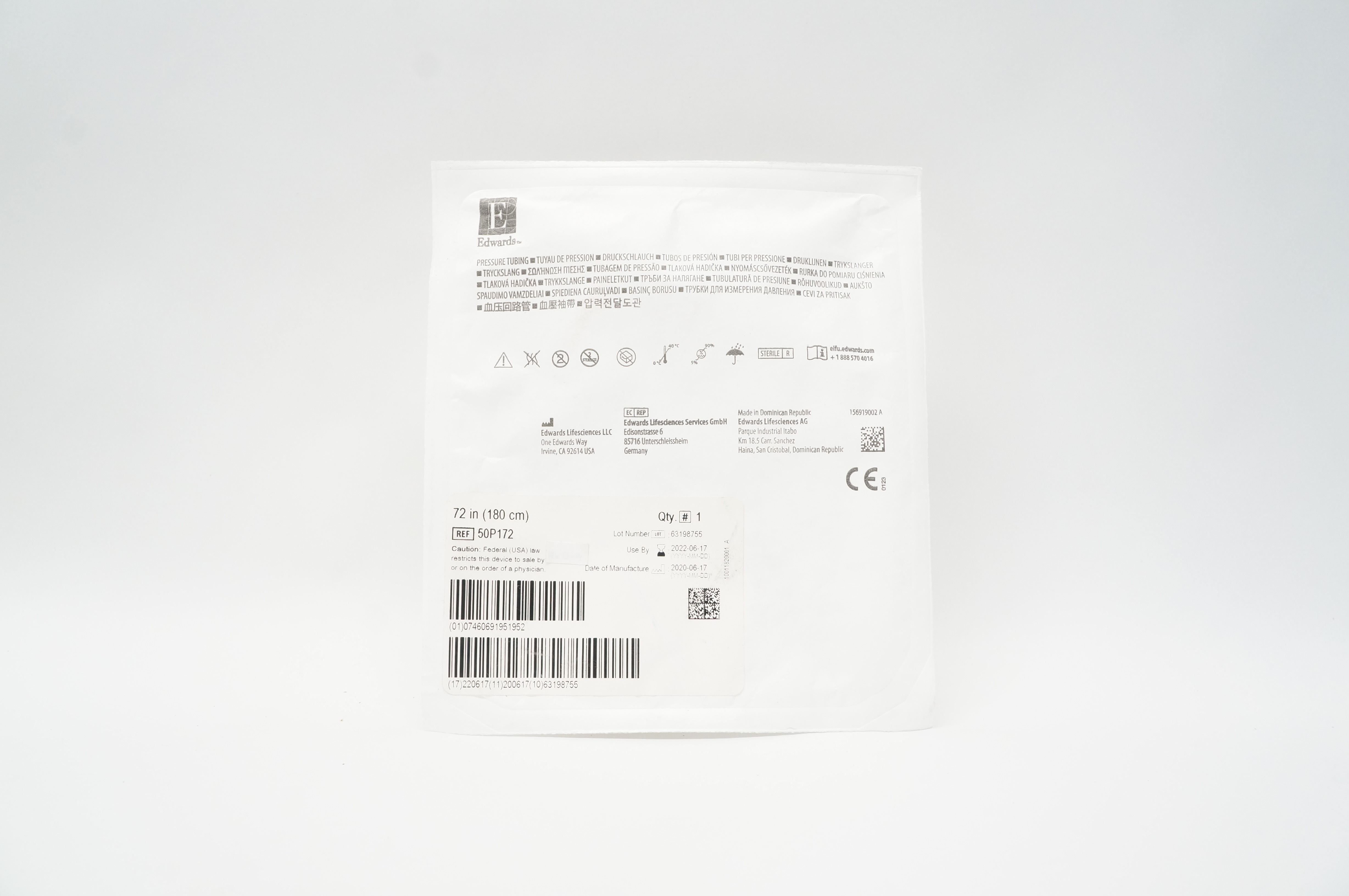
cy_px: 448
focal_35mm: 27
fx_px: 1011
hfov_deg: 67.4
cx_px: 674
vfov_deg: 47.8
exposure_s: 1/40
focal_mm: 18
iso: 800
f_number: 8
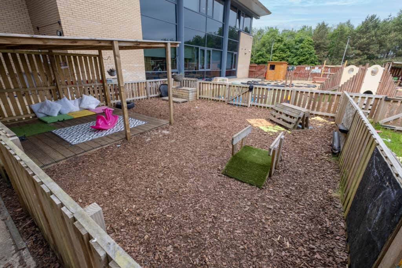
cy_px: 134
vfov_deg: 77.3
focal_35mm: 15
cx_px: 201
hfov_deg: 100.4
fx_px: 168
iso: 125
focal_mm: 10
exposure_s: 1/100
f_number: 5.6
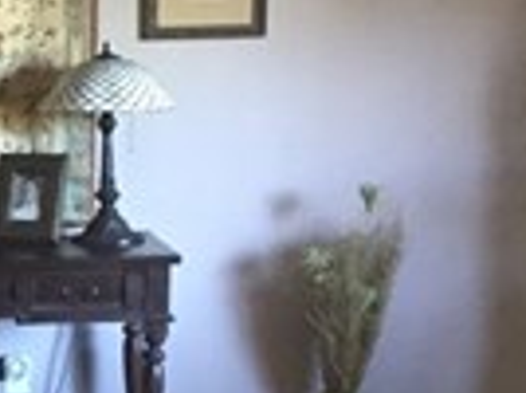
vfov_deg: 10.6
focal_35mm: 139
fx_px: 2108
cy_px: 307
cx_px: -326
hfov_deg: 13.2
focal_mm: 4.15
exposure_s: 1/15
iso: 250
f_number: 2.2
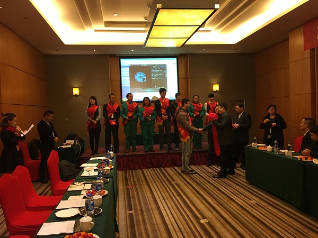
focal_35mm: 29
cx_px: 159
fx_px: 266
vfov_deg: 48.2
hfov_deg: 61.7
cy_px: 119
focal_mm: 4.15
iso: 160
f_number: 2.2
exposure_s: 1/33
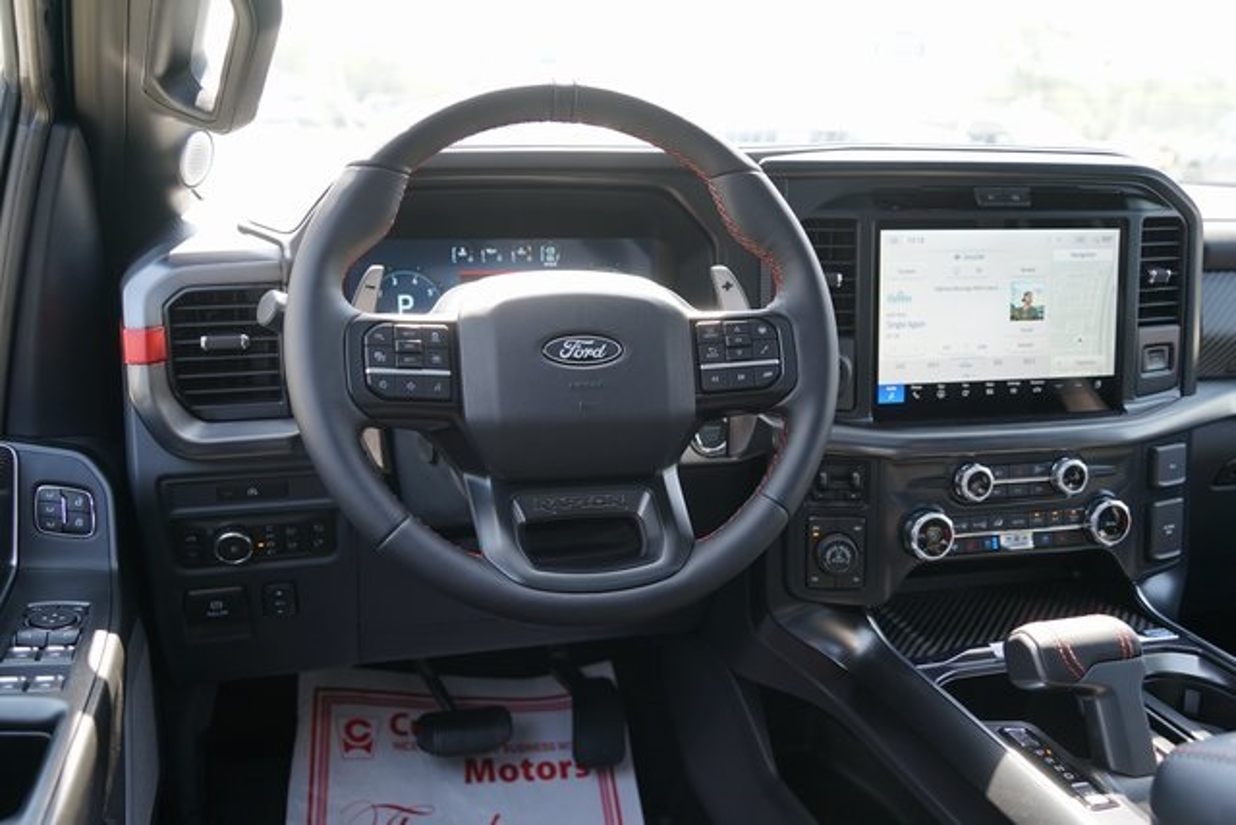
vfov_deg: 41.1
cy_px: 412
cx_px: 618
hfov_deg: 58.7
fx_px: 1099
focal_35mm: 32
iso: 125
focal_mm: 32
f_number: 4
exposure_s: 1/60
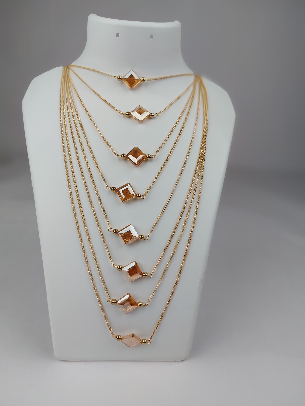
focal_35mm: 24
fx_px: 282
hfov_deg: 56.8
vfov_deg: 71.6
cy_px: 203
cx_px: 152
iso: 25
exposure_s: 1/146
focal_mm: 5.23
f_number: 1.8
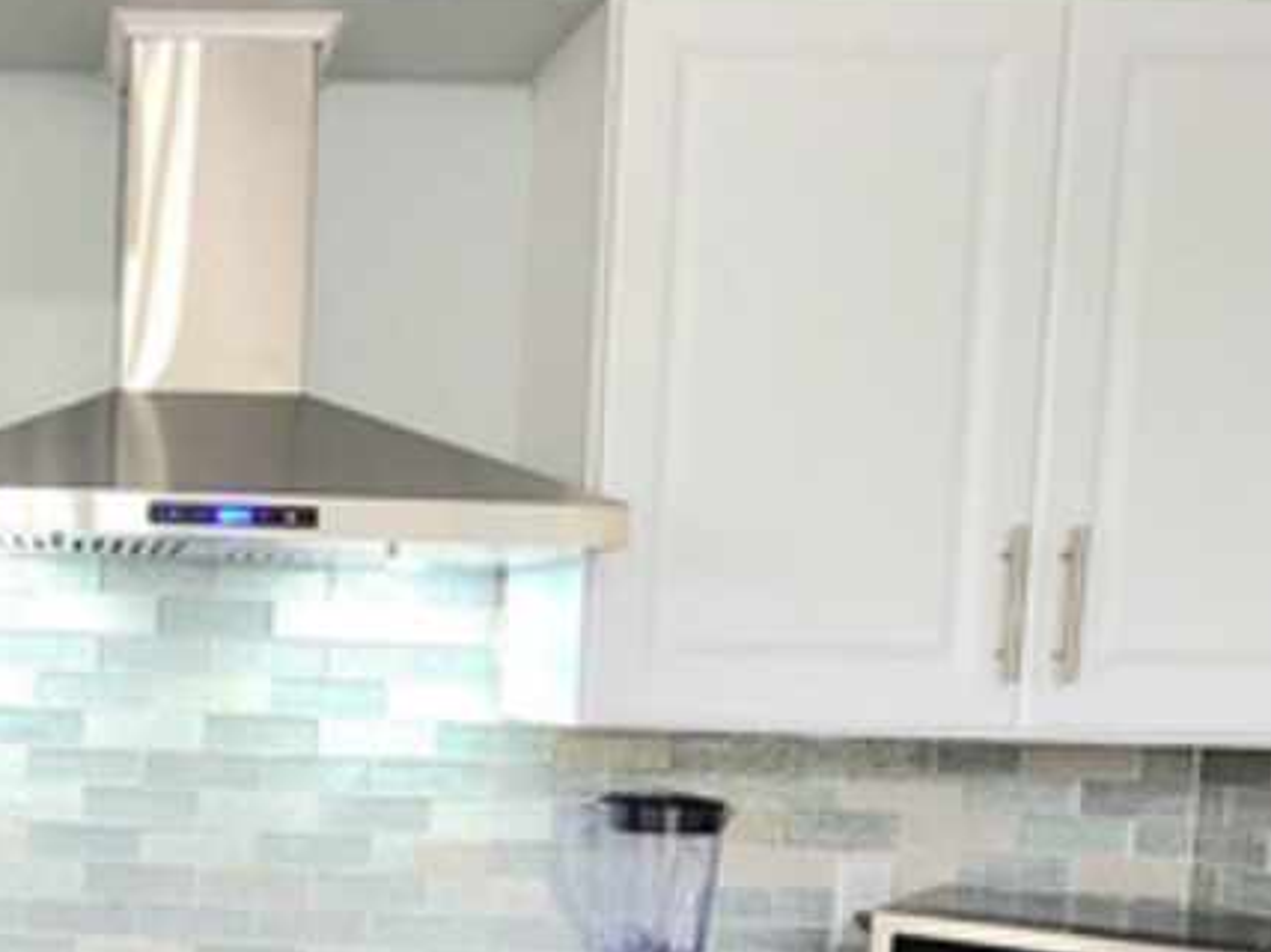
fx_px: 1432
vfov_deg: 35.6
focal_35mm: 39
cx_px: 33
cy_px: 768
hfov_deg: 42.2
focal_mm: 2.2
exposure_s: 1/30
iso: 320
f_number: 2.2
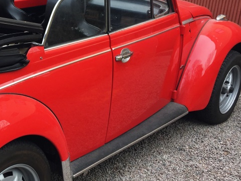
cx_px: 16
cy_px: 71
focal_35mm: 62
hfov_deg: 29.6
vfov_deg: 23.6
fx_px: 432
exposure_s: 1/341
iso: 32
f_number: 2.2
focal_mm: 4.15
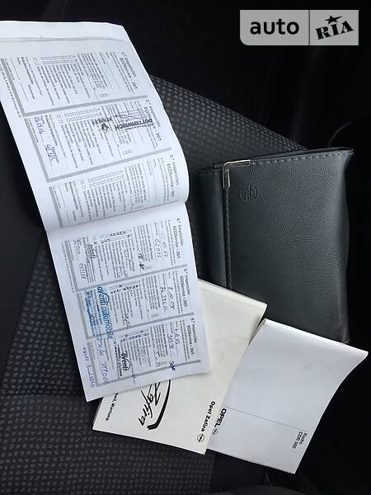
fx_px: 414
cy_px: 248
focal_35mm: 29
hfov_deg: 48.2
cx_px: 186
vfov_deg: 61.7
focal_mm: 4.2
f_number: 2.2
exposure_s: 1/137
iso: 25
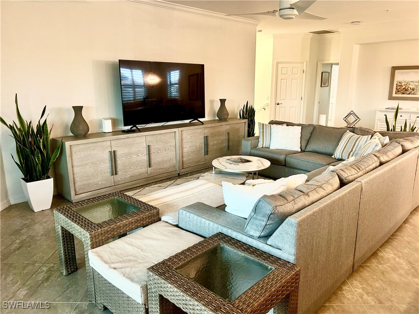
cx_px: 210
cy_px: 157
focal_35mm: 26
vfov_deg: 53.1
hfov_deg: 67.3
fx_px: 315
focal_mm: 5.7
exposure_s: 1/60
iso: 125
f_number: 1.5
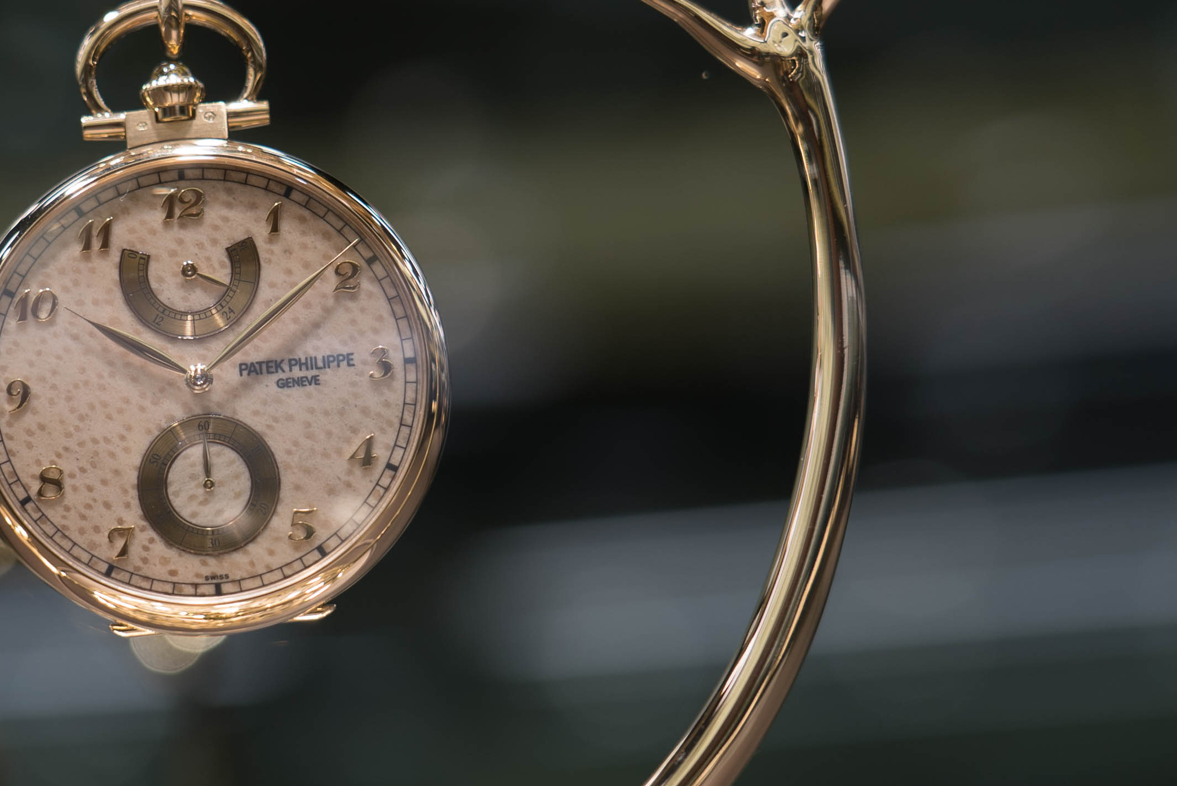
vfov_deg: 9.7
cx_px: 195
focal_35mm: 141
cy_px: 365
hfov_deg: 14.4
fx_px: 4612
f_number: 4.5
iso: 160
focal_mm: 71
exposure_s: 1/125
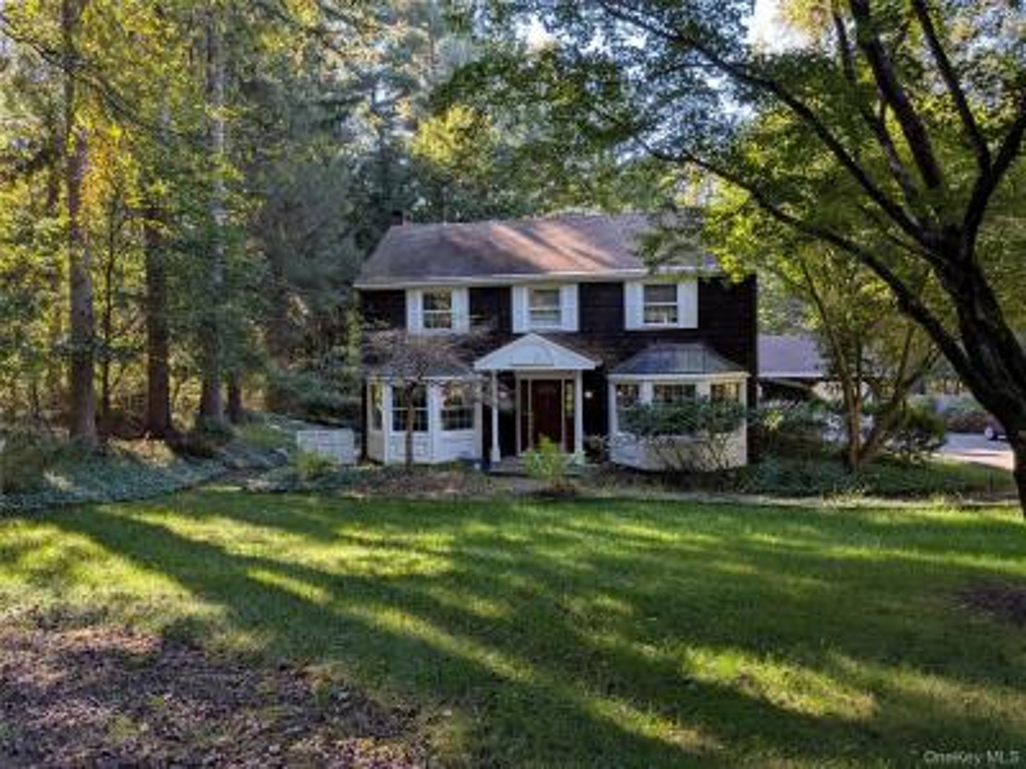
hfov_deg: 71.6
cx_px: 513
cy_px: 384
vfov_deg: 56.8
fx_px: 711
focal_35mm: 24
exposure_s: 1/212
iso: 26
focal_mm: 4.53
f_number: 1.7
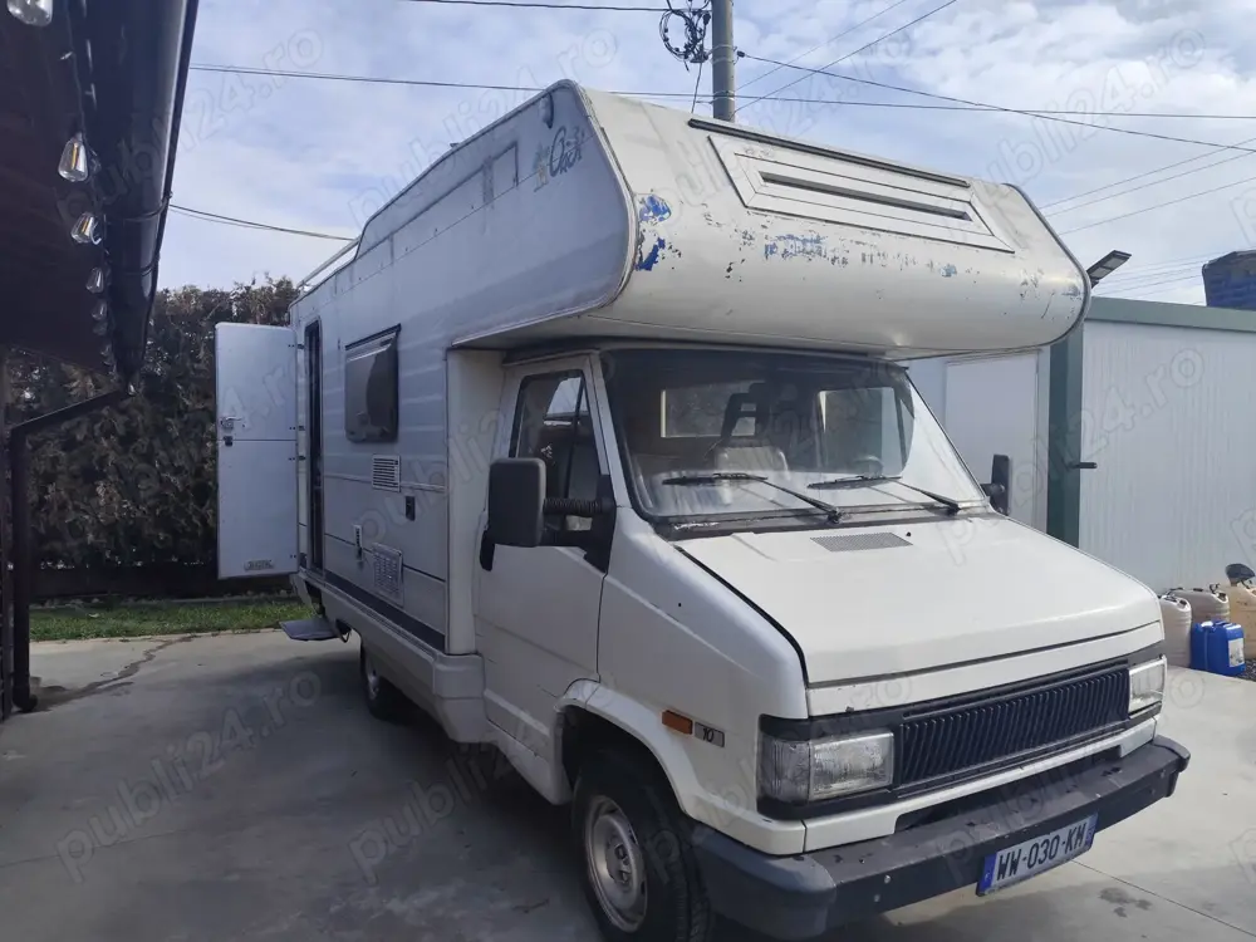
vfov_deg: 58.9
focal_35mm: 23
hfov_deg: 73.9
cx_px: 628
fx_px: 835
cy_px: 471
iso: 50
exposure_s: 1/912
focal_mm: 6.14
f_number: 1.65
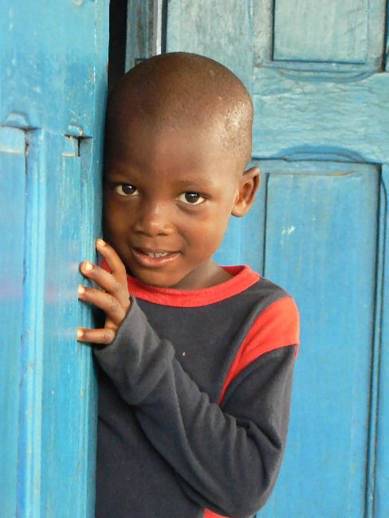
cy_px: 259
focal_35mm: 122
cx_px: 194
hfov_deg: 12.2
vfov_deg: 16.1
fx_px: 1827
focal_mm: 20.3
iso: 200
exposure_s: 1/25
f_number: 3.2
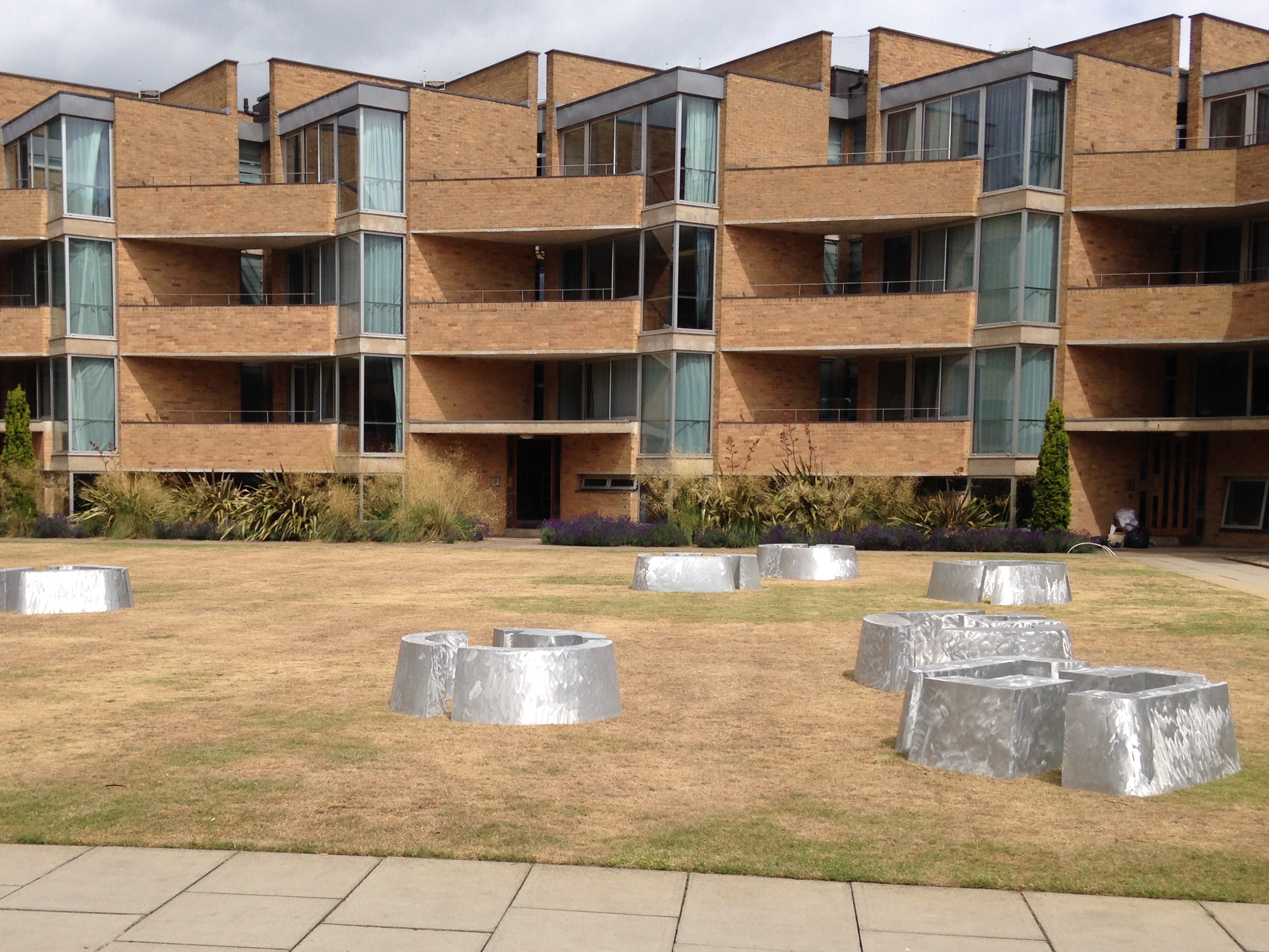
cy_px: 567
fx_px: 1613
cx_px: 514
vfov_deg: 32.8
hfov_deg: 42.8
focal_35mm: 44
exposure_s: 1/1938
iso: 50
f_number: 2.4
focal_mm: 4.12
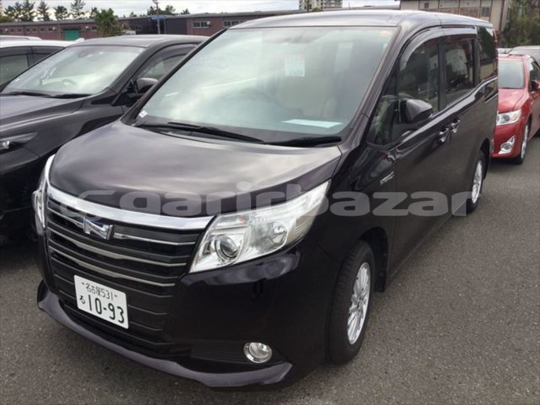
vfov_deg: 45.4
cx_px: 270
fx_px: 484
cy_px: 202
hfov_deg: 58.4
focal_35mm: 31
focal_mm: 3.3
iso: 25
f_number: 2.4
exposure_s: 1/506
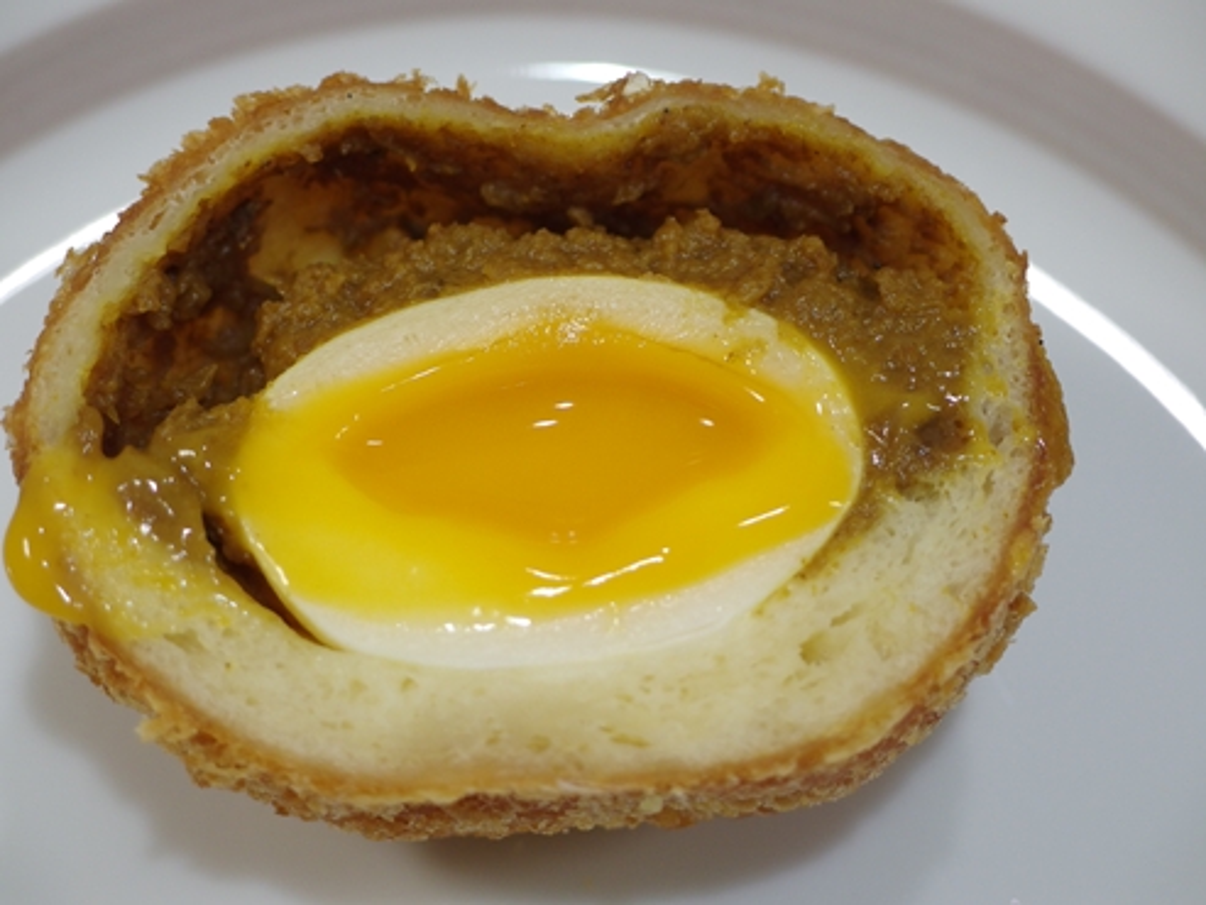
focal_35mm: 93
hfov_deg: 21.1
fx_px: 3241
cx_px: 603
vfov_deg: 15.9
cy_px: 452
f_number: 2.4
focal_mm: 19.9
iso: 250
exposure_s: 1/80
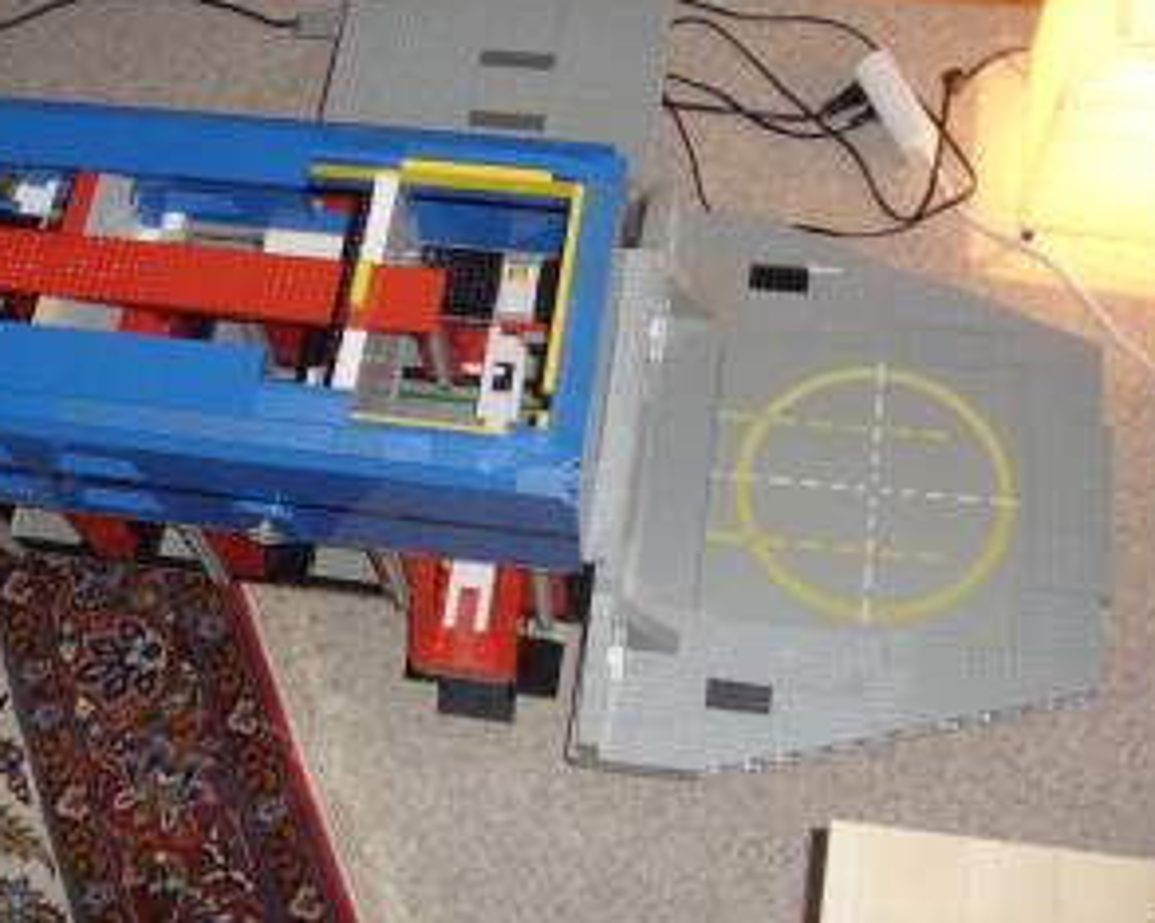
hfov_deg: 45.4
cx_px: 422
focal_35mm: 40
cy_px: 355
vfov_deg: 37.1
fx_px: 1366
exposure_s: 1/30
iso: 141
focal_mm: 5.8
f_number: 2.9
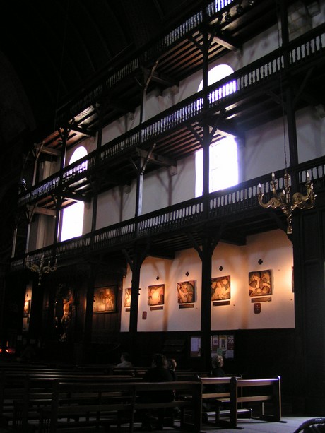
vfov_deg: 49.0
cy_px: 216
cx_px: 162
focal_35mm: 38
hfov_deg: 37.7
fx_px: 476
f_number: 2.8
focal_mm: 5.8
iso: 200
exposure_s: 1/15
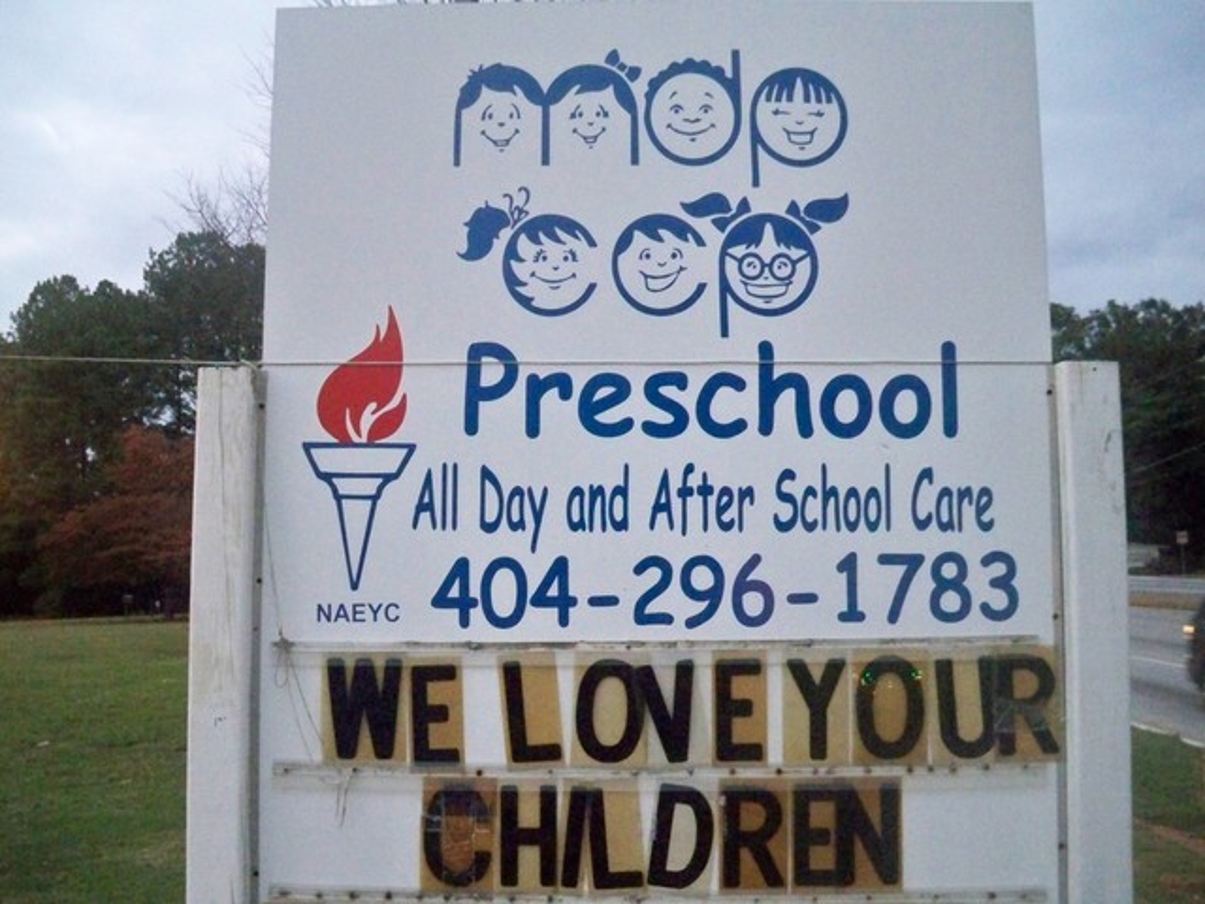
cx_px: 602
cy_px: 452
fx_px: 1218
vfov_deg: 40.7
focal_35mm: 35
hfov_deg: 52.6
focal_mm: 6.3
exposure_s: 1/60
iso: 1600
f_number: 3.1
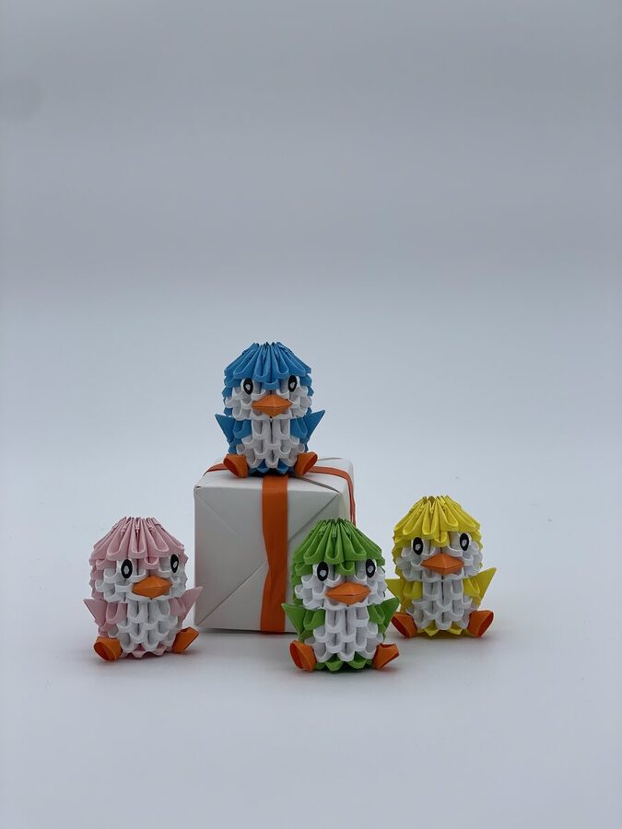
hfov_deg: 28.0
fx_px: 1246
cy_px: 414
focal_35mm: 52
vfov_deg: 36.8
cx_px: 311
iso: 25
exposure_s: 1/978
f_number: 2
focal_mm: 6
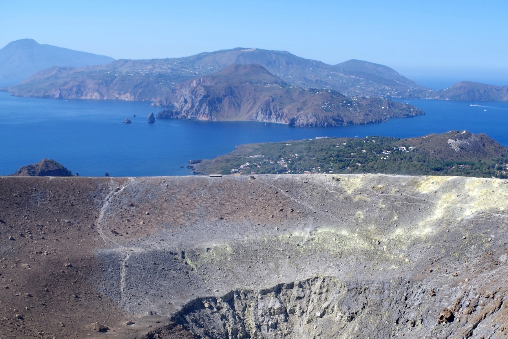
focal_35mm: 47
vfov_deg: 28.6
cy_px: 229
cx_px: 352
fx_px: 660
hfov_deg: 41.4
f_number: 10
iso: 100
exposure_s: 1/125
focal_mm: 21
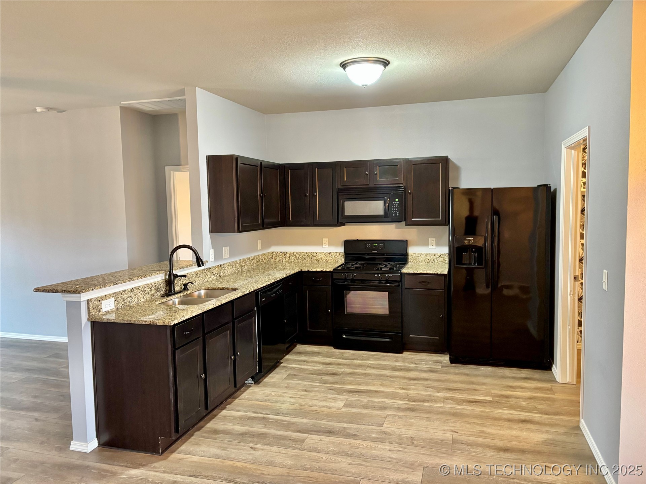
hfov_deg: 67.3
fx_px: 485
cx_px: 323
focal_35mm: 26
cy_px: 242
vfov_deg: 53.1
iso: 500
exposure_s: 1/60
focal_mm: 5.96
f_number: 1.6
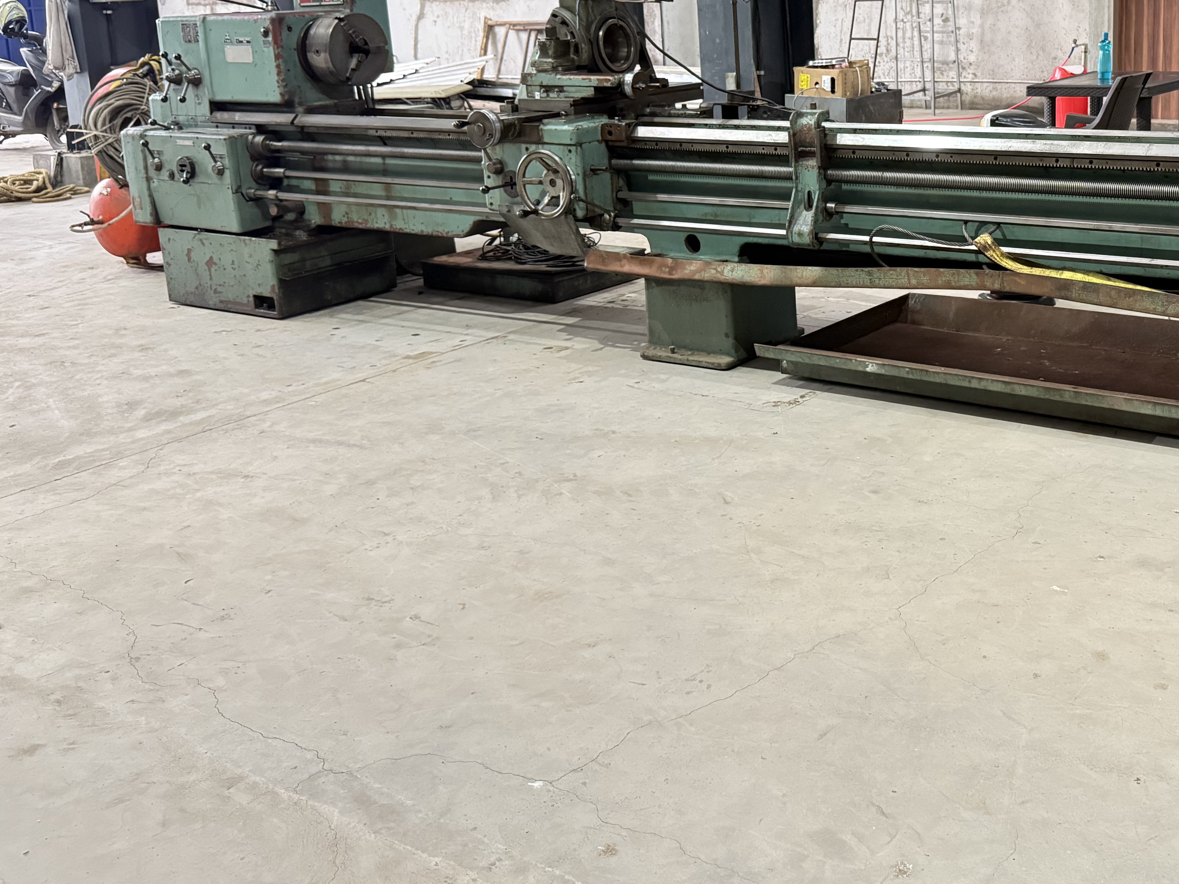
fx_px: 1328
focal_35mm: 39
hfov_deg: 46.3
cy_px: 224
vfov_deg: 36.0
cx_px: 869
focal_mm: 6.76
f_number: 1.78
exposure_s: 1/50
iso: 800
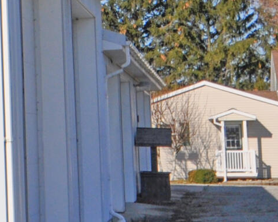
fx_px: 1094
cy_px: -36
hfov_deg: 13.0
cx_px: -238
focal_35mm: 133
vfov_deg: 11.4
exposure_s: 1/500
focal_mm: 15
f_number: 11
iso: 200
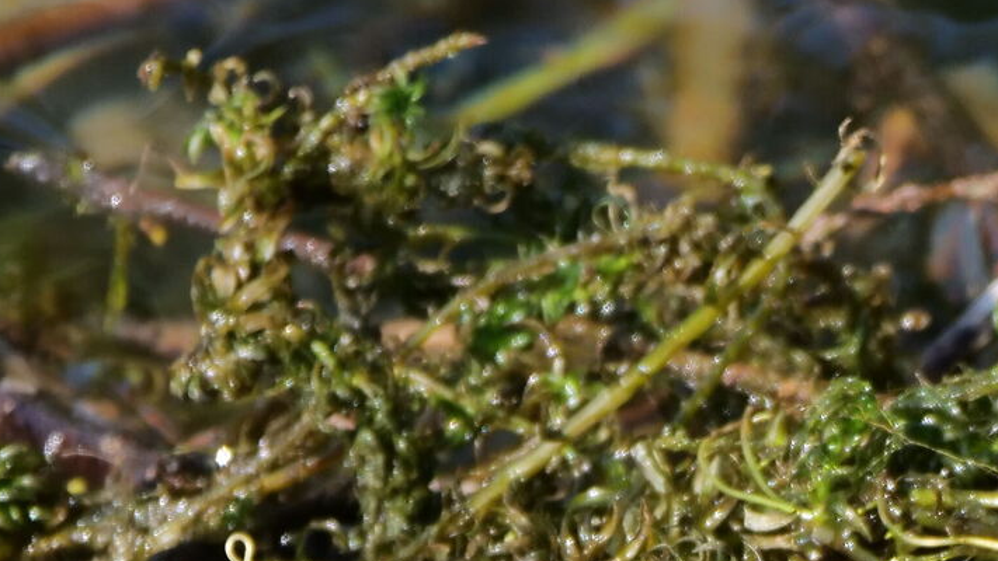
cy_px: 978
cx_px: 1011
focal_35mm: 2944
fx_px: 77910
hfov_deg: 0.7
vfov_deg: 0.4
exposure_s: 1/320
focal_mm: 400
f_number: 6.3
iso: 200
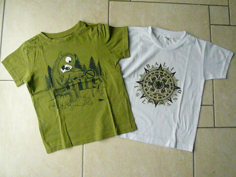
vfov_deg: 49.7
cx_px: 118
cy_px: 88
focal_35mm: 28
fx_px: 191
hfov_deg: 63.4
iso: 3200
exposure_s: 1/500
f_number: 8
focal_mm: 4.6
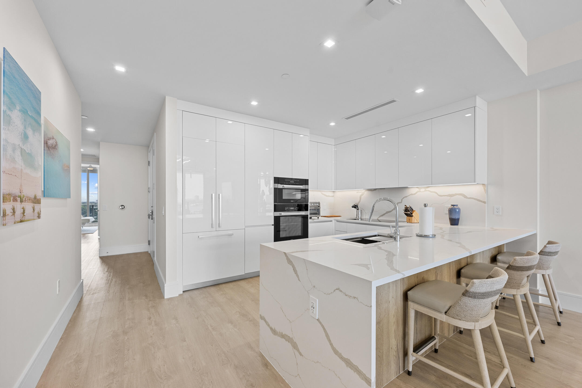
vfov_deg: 81.2
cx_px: 291
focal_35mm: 14
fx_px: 226
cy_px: 194
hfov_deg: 104.3
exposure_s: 1/10
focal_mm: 14
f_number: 8
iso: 500
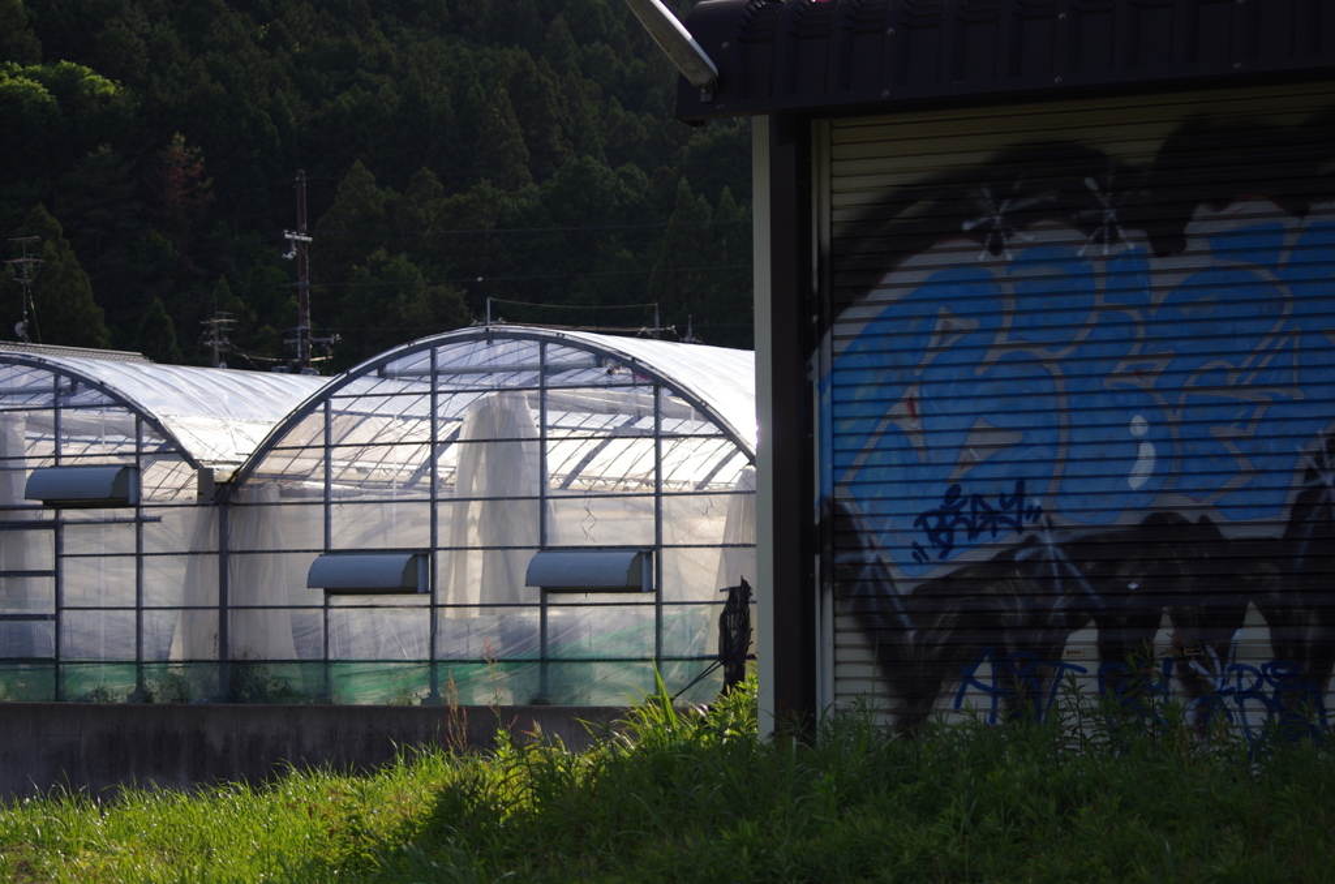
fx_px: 3885
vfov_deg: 13.0
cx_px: 668
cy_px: 442
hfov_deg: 19.5
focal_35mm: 105
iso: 100
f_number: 4
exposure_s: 1/800
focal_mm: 70
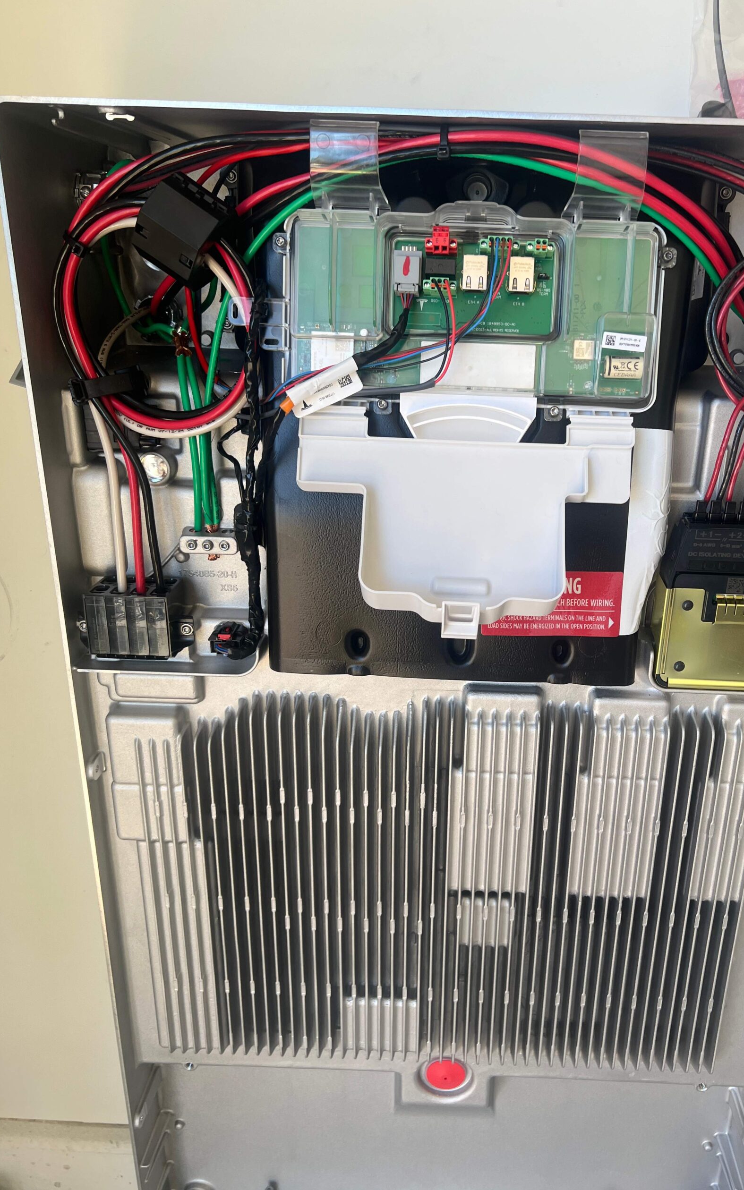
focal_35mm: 28
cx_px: 450
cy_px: 595
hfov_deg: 44.3
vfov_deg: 66.5
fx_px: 908
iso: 40
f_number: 1.5
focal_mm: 5.7
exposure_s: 1/258
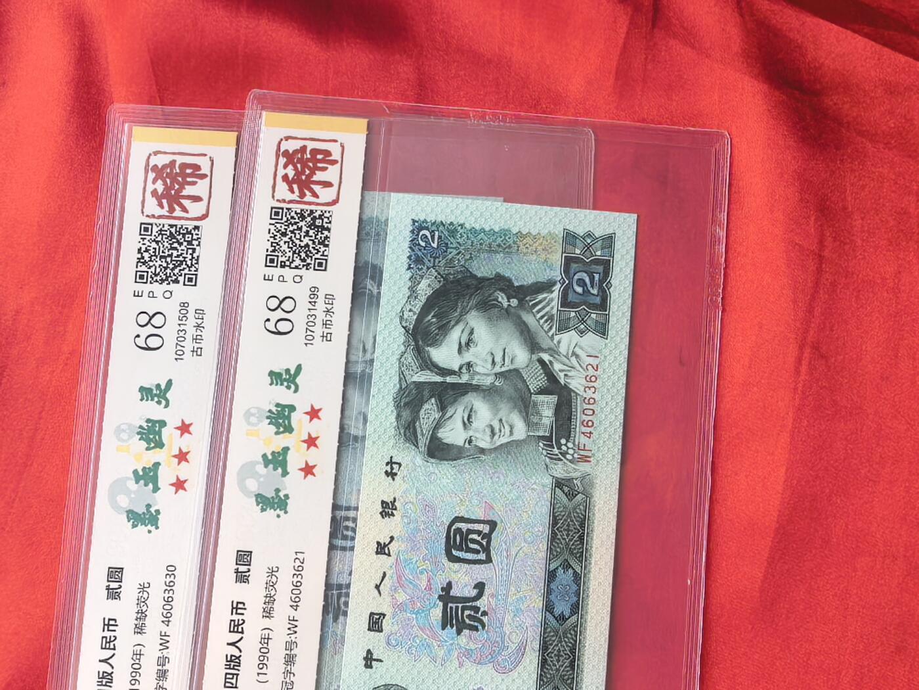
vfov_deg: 30.3
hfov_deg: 39.7
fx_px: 1274
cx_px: 460
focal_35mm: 48
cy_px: 345
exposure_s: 1/254
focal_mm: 1.95
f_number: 2.2
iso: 50
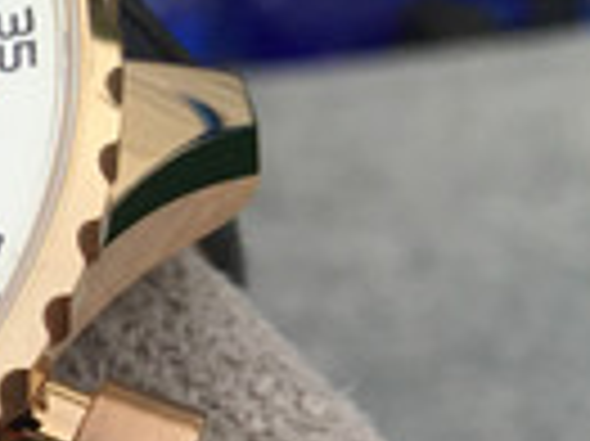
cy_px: 320
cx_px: -820
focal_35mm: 152
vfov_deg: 9.7
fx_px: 2588
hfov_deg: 11.0
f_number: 2.4
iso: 25
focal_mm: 3.3
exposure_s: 1/171
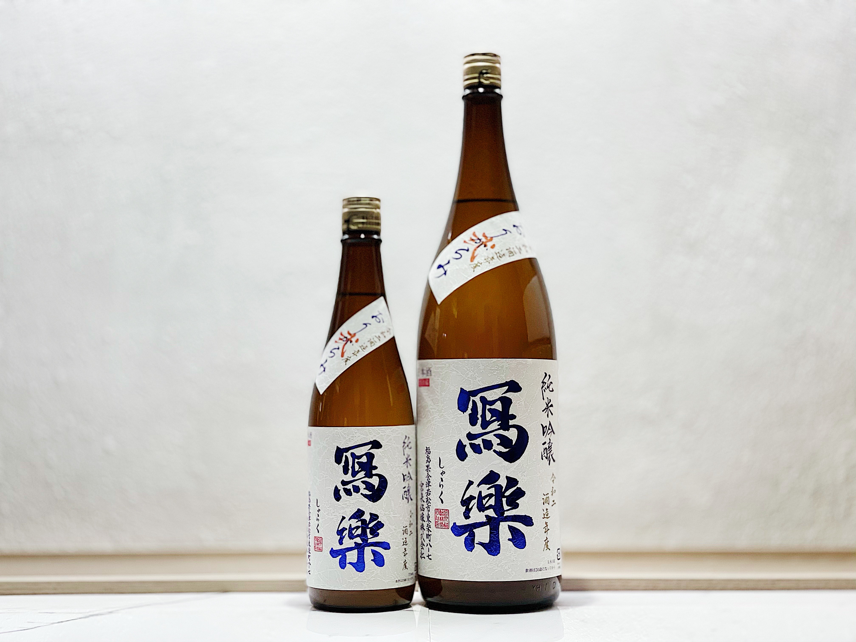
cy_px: 321
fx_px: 1286
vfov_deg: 28.0
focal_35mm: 52
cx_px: 428
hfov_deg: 36.8
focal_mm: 6
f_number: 2
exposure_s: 1/122
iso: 125
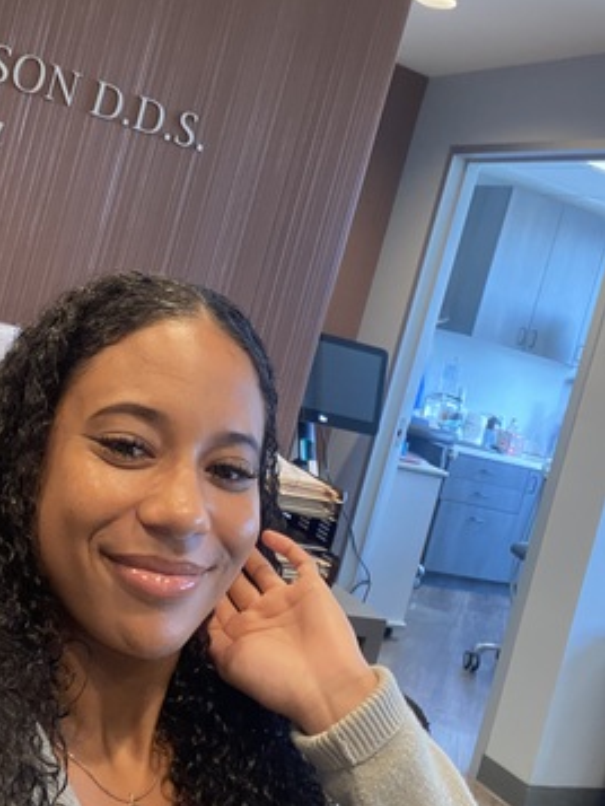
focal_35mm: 42
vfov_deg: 44.4
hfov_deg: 33.9
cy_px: 307
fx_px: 978
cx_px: 184
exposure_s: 1/60
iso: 320
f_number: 2.2
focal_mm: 2.71
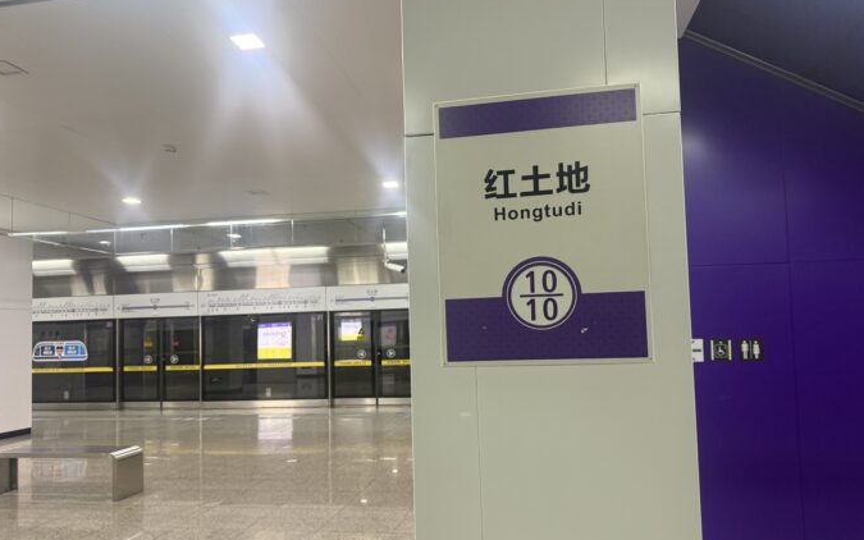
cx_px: 428
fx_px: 612
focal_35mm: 26
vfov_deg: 47.5
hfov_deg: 70.4
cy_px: 297
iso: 200
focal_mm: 6.76
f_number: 1.78
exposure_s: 1/50
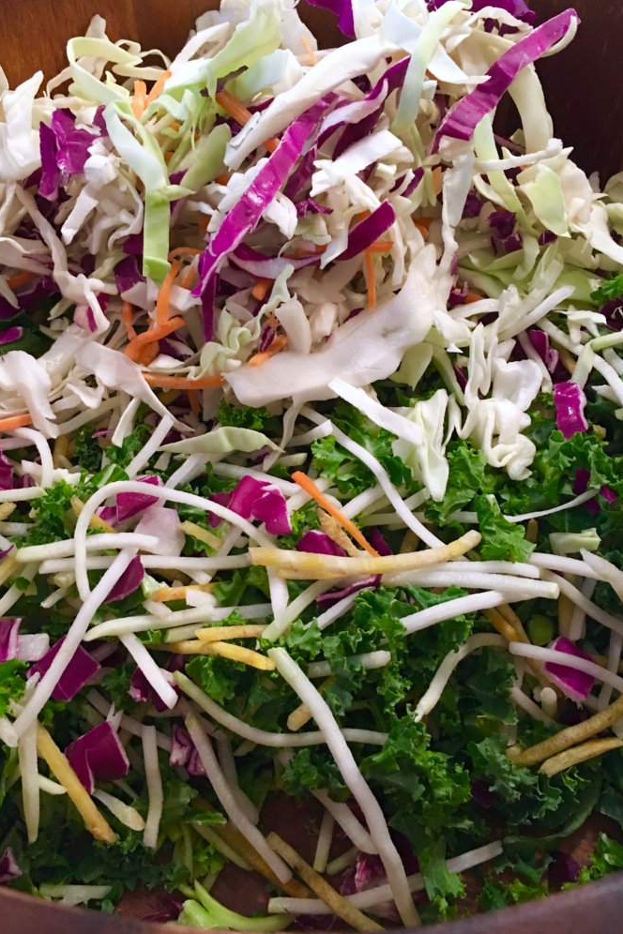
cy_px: 466
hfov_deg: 42.3
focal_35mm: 31
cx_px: 295
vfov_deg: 60.3
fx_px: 805
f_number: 2.2
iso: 100
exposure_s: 1/15
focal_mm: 4.15
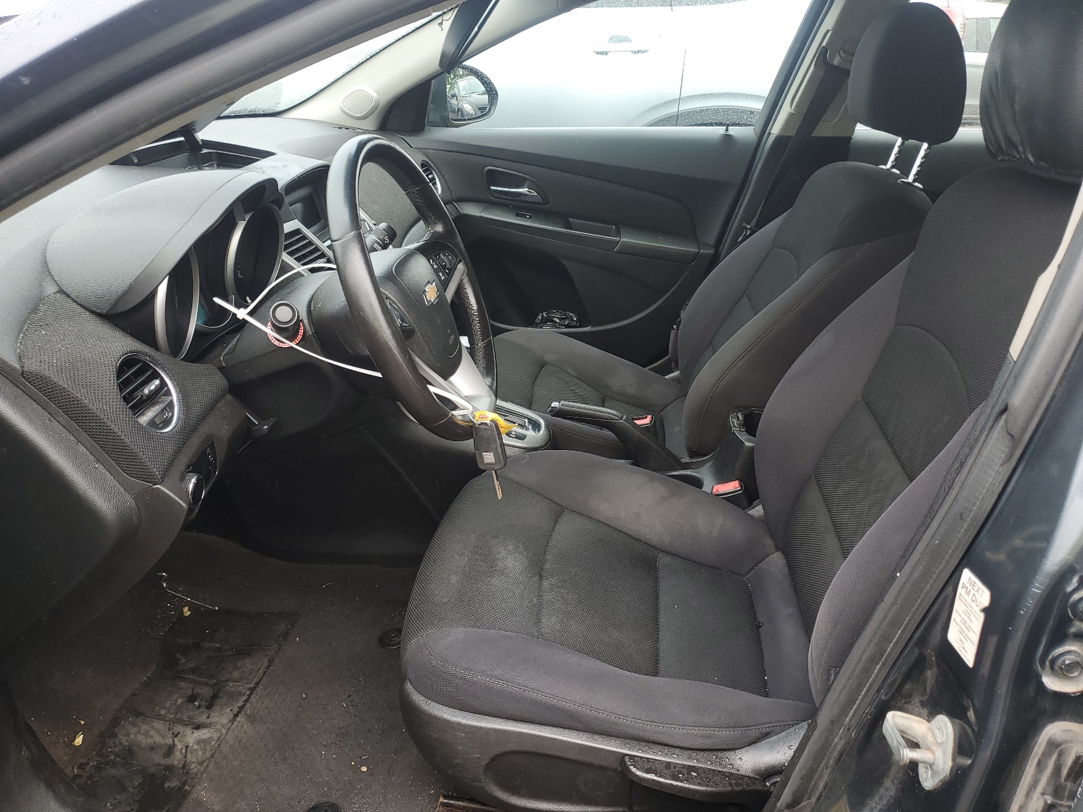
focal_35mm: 26
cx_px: 542
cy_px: 406
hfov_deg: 67.3
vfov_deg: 53.1
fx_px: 813
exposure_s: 1/263
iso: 50
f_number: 1.5
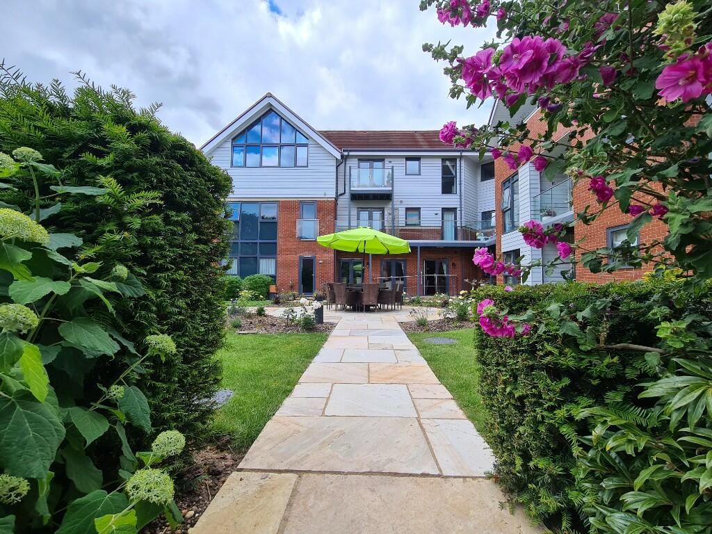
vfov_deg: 89.9
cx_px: 356
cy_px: 267
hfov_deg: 106.2
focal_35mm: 13
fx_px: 267
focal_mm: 2.2
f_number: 2.2
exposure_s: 1/526
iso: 50
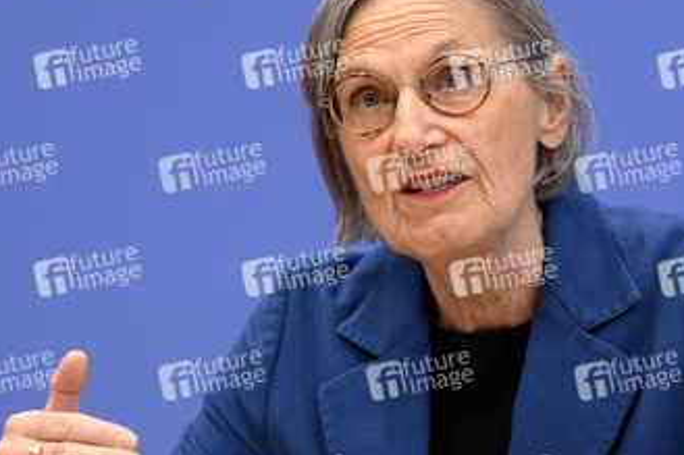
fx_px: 3513
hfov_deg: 11.1
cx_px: 448
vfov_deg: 7.4
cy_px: 220
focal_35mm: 185
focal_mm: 135
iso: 5000
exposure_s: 1/640
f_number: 5.6
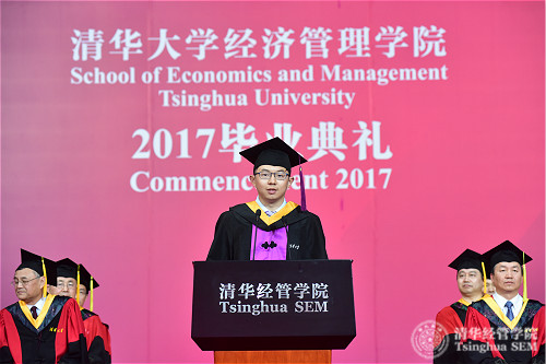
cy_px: 182
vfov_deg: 13.0
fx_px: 1592
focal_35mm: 105
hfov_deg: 19.5
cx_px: 273
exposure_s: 1/125
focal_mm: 105
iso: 2500
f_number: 6.3
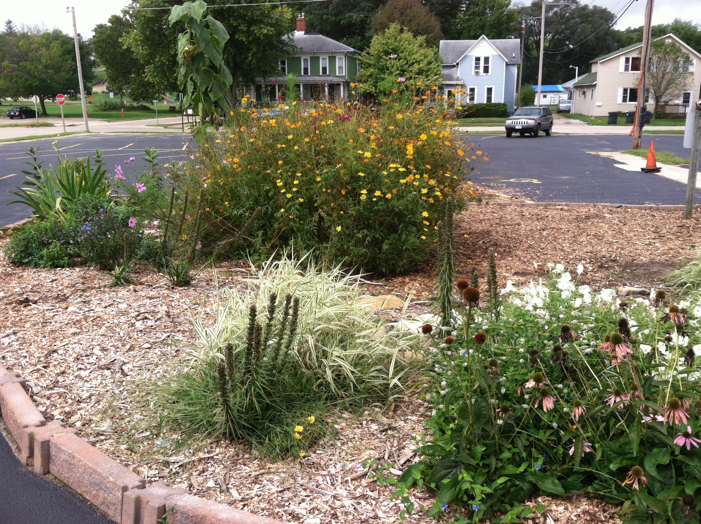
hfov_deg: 52.7
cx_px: 350
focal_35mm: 35
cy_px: 262
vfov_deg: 40.6
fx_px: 708
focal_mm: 3.85
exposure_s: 1/441
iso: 80
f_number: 2.8
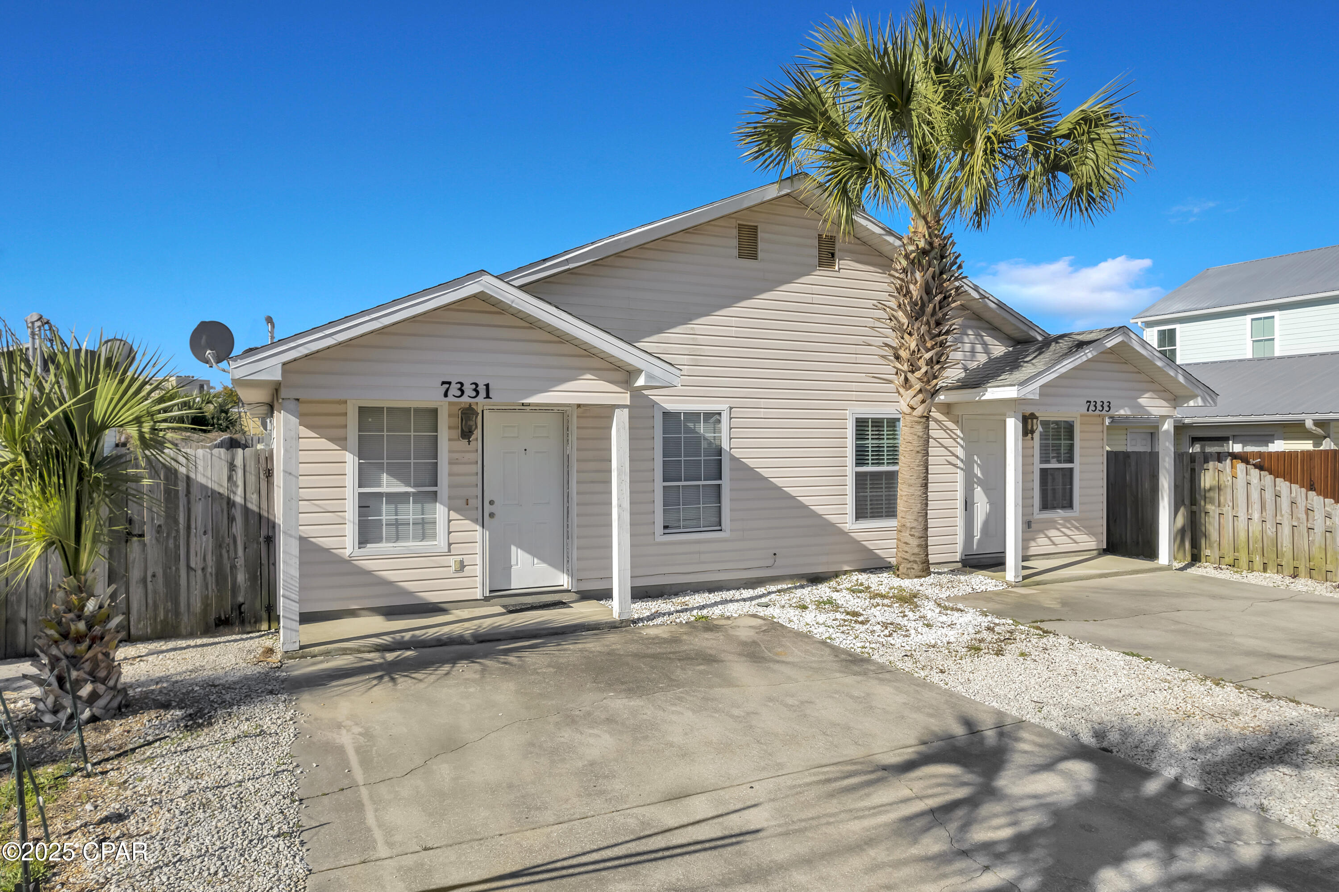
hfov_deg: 78.6
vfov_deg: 57.2
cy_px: 446
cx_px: 670
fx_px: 818
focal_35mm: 22
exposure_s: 1/2500
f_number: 2.8
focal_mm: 8.38
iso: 100
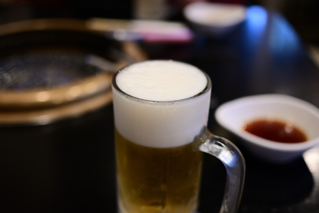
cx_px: 160
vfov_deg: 36.9
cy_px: 106
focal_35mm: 36
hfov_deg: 53.1
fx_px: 319
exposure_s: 1/125
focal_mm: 24
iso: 800
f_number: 1.7
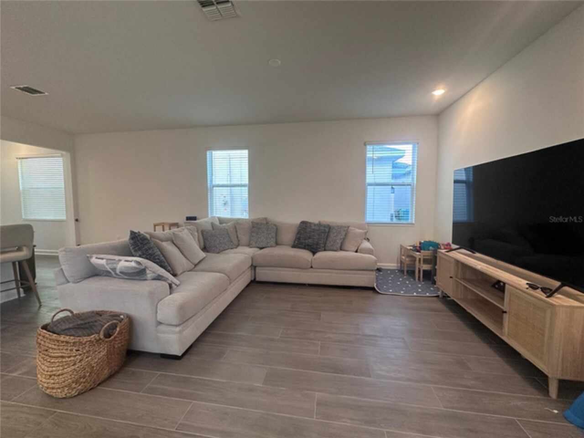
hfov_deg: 102.1
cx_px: 292
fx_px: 236
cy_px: 219
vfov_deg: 85.7
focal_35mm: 14
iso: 250
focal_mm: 2.22
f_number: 2.2
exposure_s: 1/120
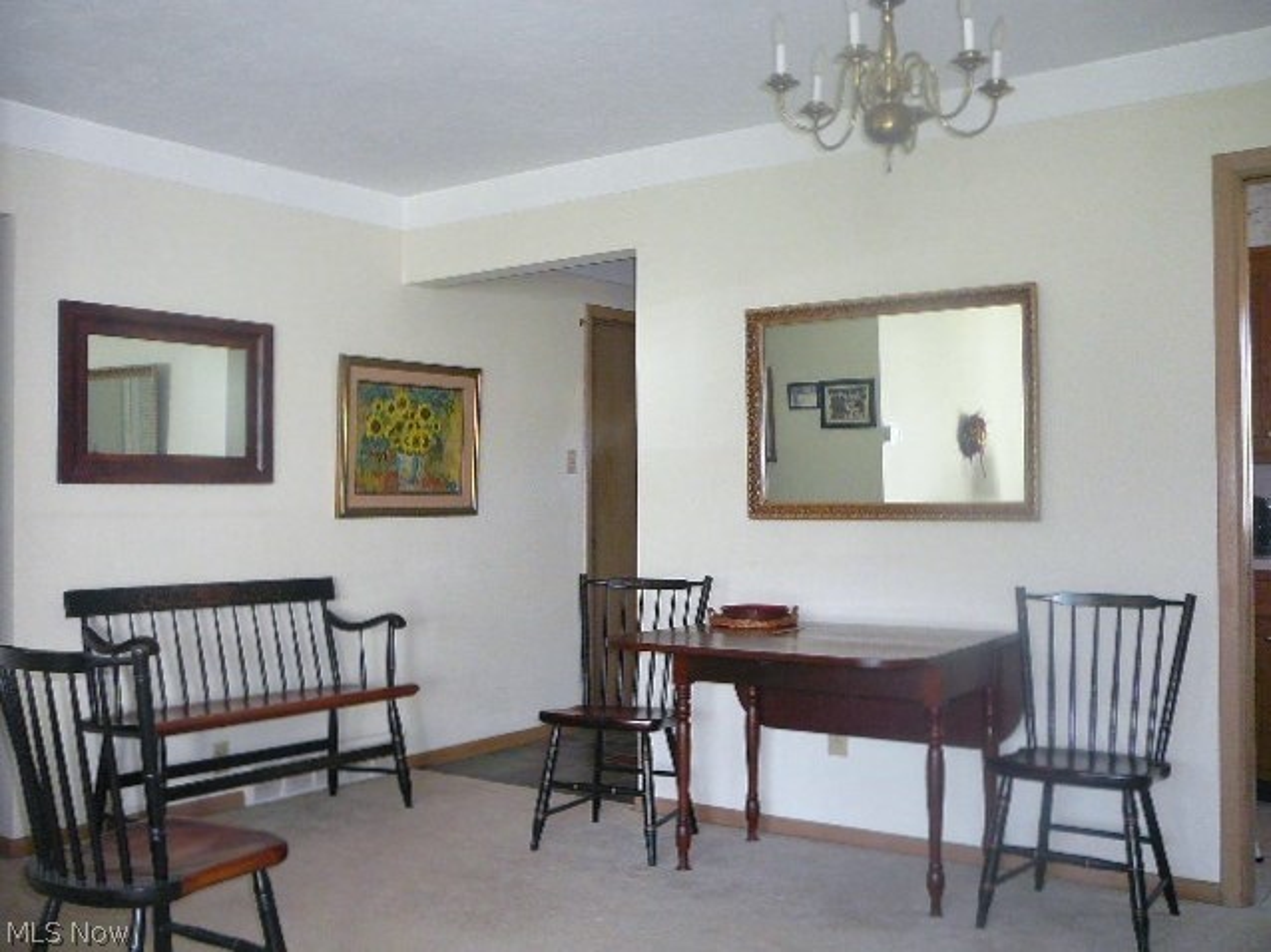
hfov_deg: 52.6
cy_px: 476
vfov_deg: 40.7
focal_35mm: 35
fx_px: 1285
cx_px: 636
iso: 320
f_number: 2.8
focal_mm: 5.2
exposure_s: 1/30
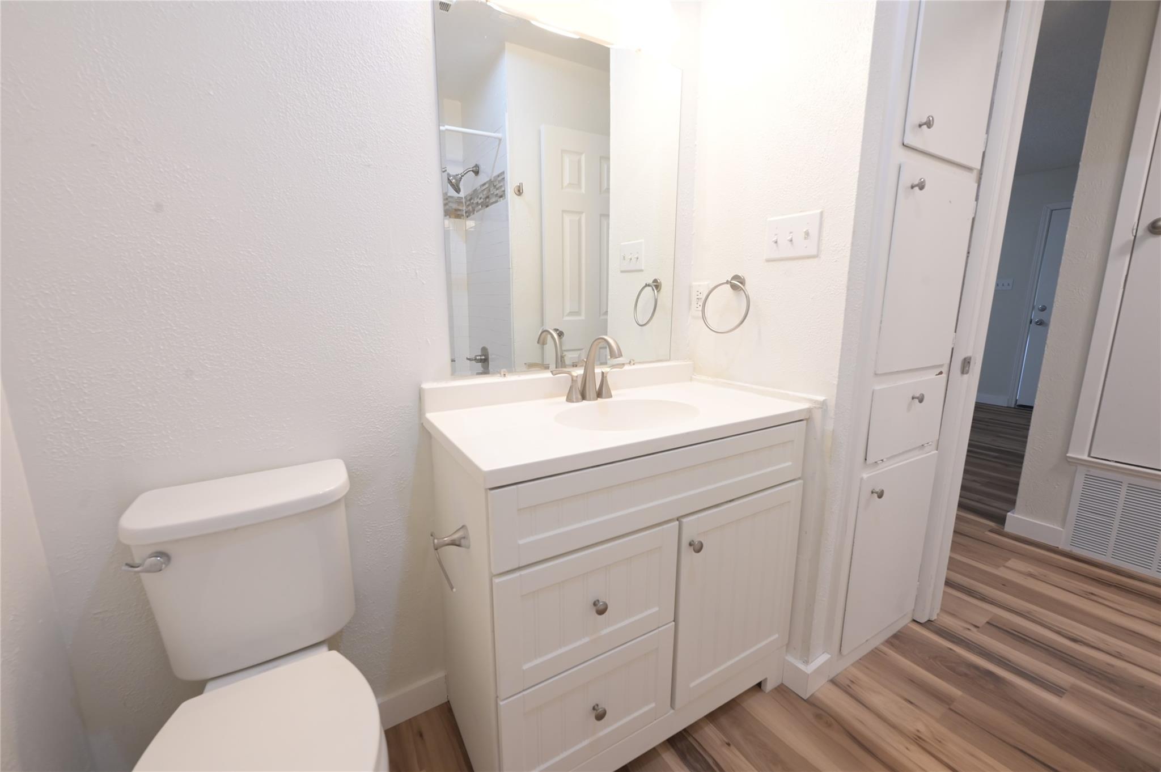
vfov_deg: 81.1
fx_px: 451
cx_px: 580
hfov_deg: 104.3
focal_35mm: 14
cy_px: 386
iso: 1100
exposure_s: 1/15
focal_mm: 14
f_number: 9
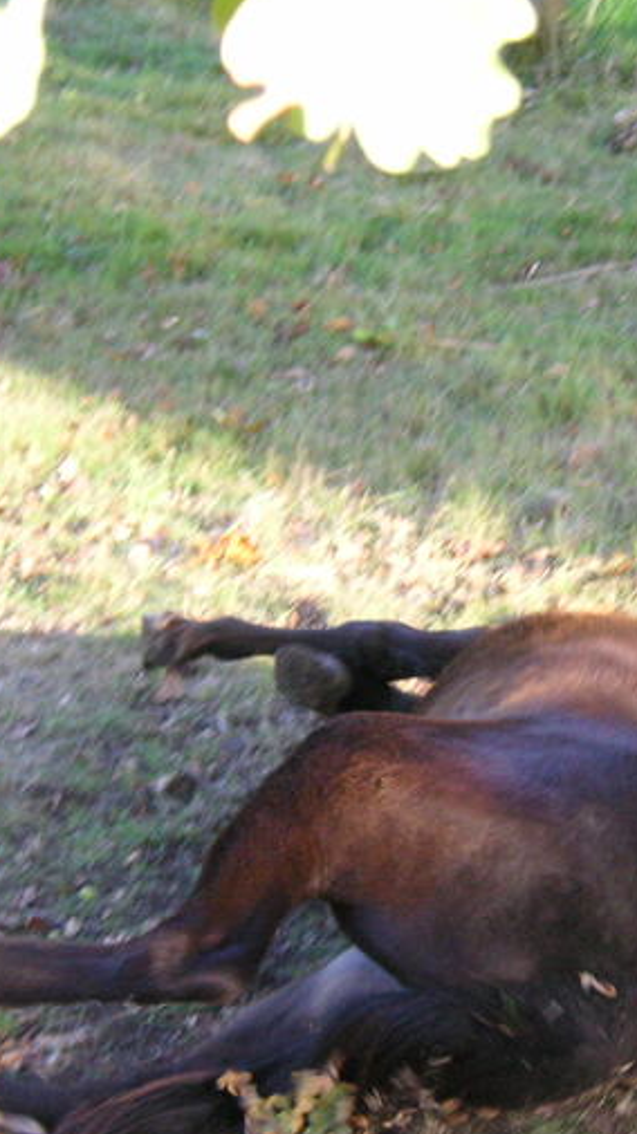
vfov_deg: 16.4
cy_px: 639
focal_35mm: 131
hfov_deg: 9.2
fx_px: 3940
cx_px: 471
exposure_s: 1/90
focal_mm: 12.6
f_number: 4.4
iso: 125
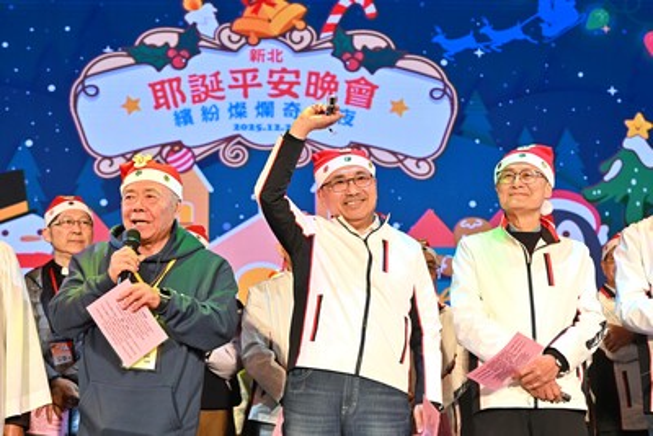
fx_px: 889
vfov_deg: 27.5
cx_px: 326
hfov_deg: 40.3
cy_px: 218
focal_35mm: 49
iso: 250
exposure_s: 1/125
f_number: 4
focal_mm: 49
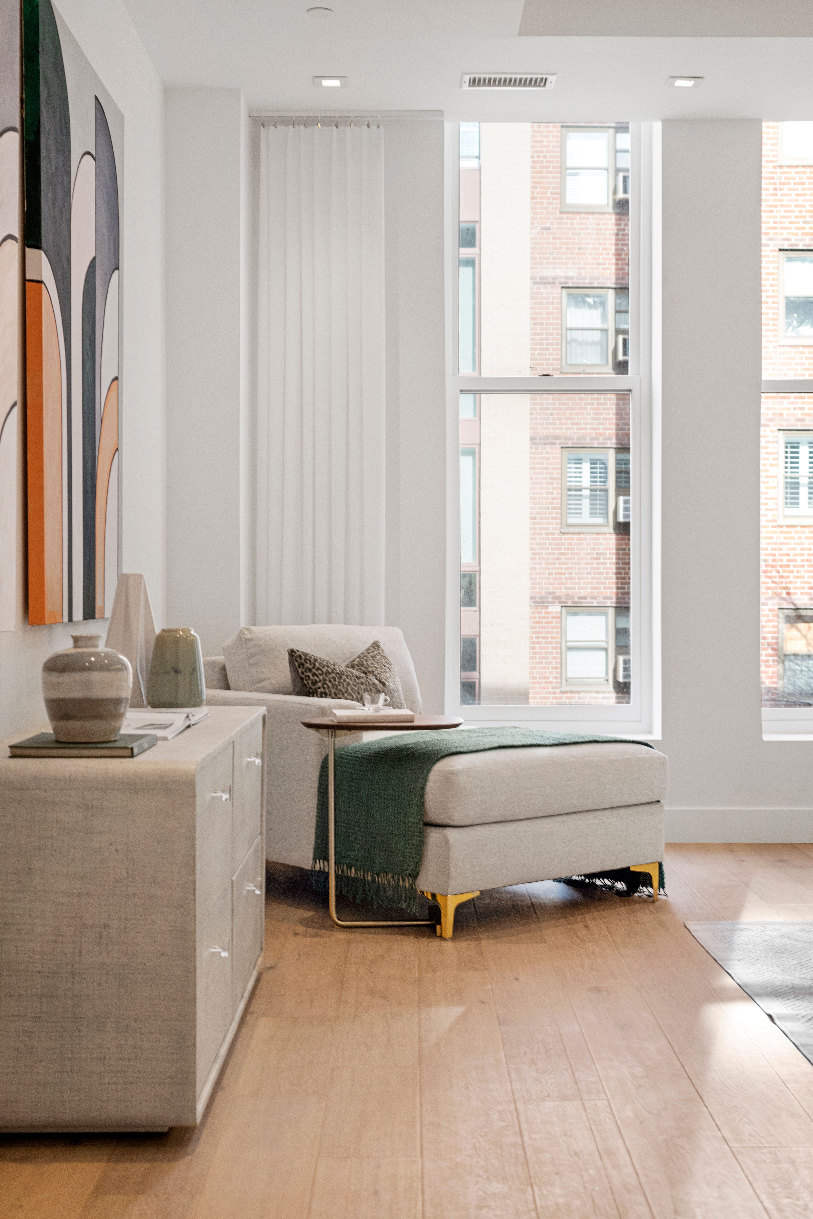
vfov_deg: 39.6
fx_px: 1694
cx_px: 406
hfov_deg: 27.0
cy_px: 610
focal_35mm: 50
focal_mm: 50
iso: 250
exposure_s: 1/40
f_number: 6.3
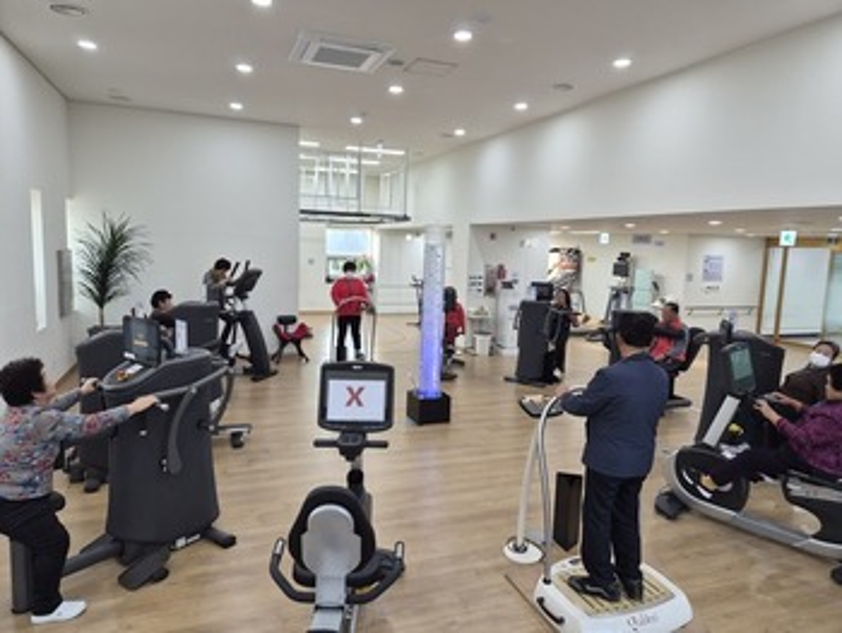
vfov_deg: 58.9
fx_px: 560
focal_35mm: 23
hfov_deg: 73.9
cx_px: 421
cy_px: 316
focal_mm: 5.4
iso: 100
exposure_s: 1/120
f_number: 1.8
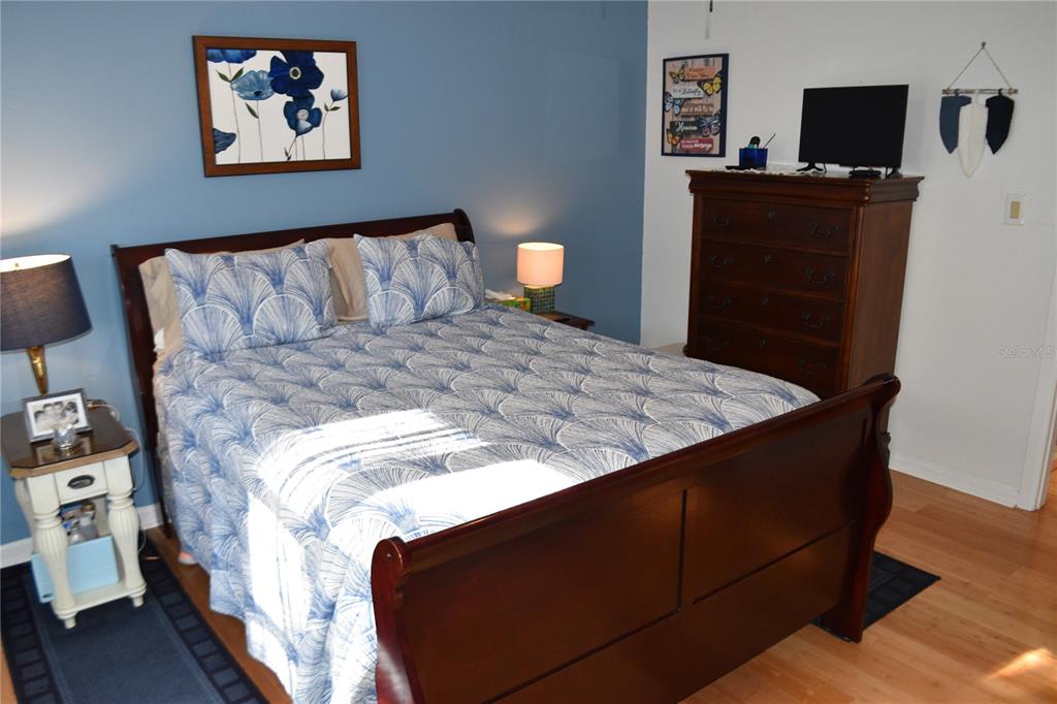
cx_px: 528
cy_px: 352
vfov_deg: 47.9
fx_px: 792
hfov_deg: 67.4
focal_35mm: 27
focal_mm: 18
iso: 800
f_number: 5
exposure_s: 1/100
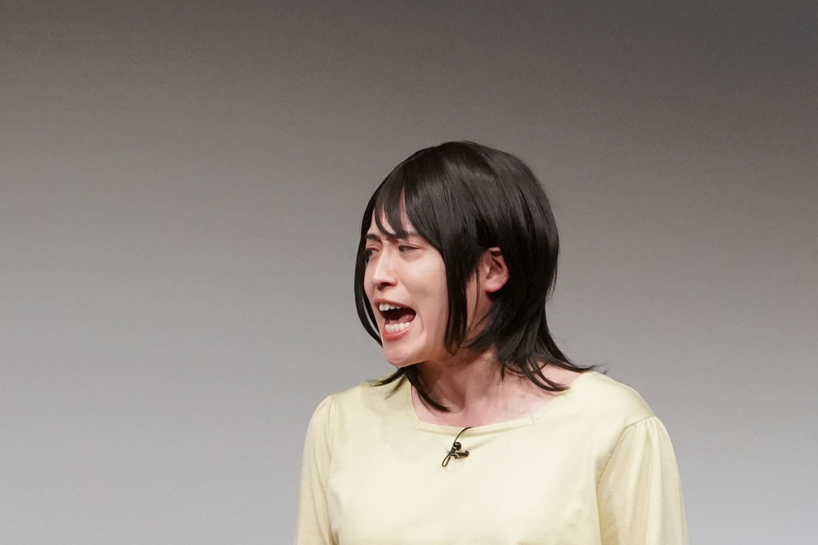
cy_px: 807
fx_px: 12178
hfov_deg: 3.8
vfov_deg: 2.6
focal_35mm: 536
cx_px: -75
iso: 5000
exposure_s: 1/320
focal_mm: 164
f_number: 6.3
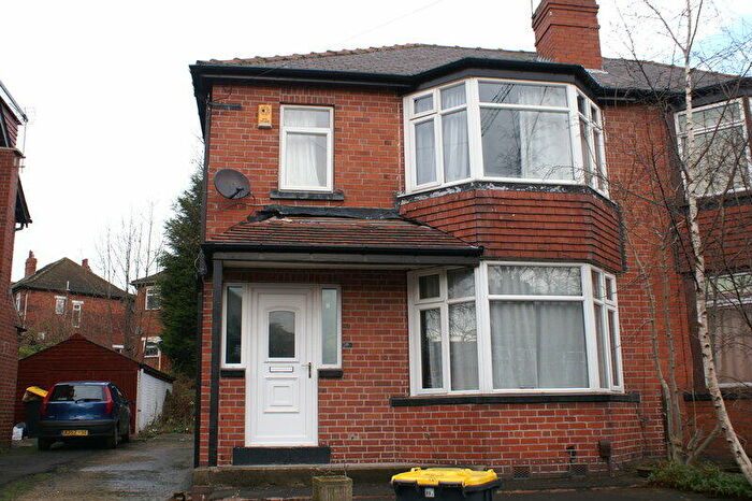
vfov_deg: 39.9
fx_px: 689
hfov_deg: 57.2
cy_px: 250
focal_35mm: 33
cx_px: 376
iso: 100
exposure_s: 1/60
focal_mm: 22
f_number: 6.3
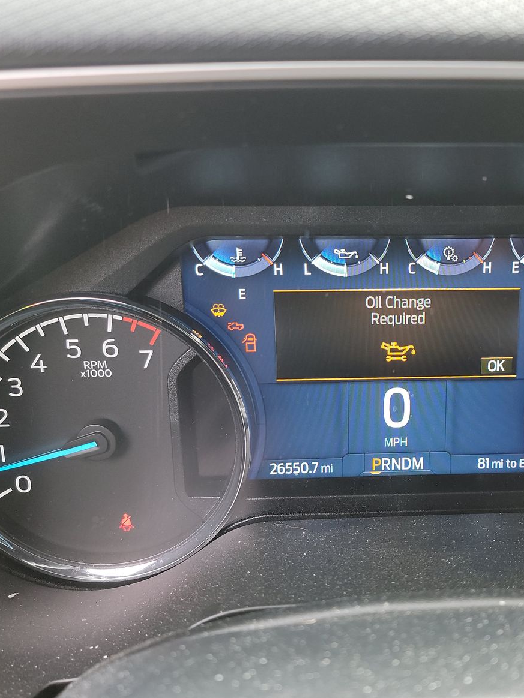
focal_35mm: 33
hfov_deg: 41.9
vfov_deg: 55.3
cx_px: 379
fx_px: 666
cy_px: 342
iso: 157
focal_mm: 6.7
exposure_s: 1/59
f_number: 1.8
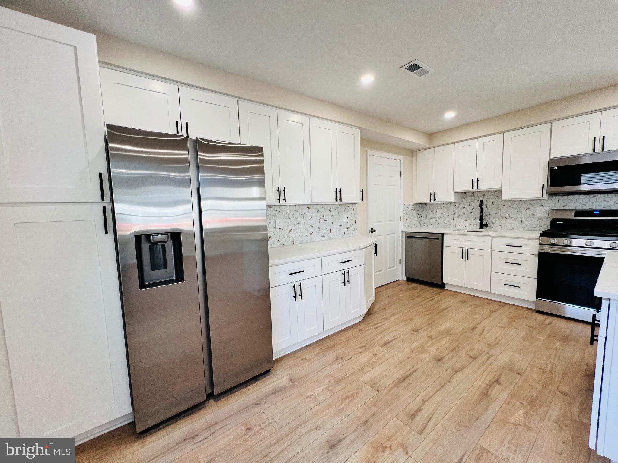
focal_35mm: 13
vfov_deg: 89.9
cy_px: 232
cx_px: 309
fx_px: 232
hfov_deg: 106.2
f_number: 1.8
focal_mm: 1.57
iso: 125
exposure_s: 1/120
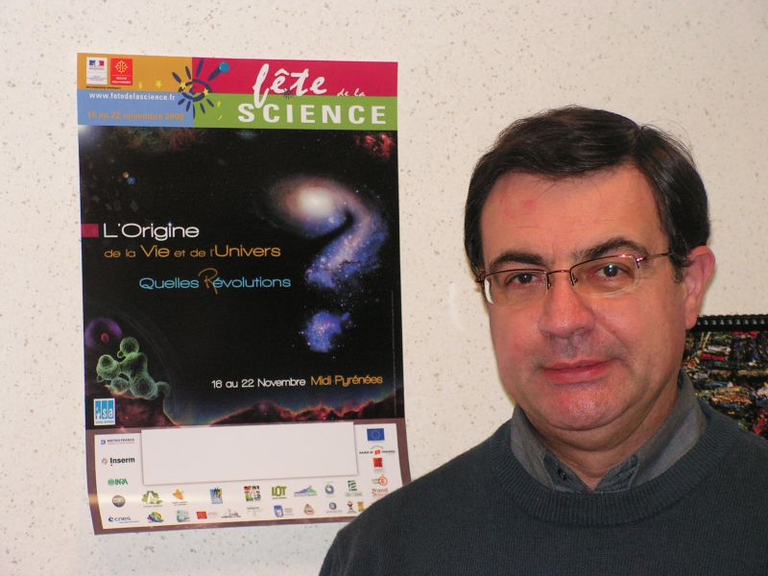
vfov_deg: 14.4
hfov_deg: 19.1
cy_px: 288
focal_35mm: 103
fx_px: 2285
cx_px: 384
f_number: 3.4
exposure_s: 1/100
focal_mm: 17.3
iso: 200
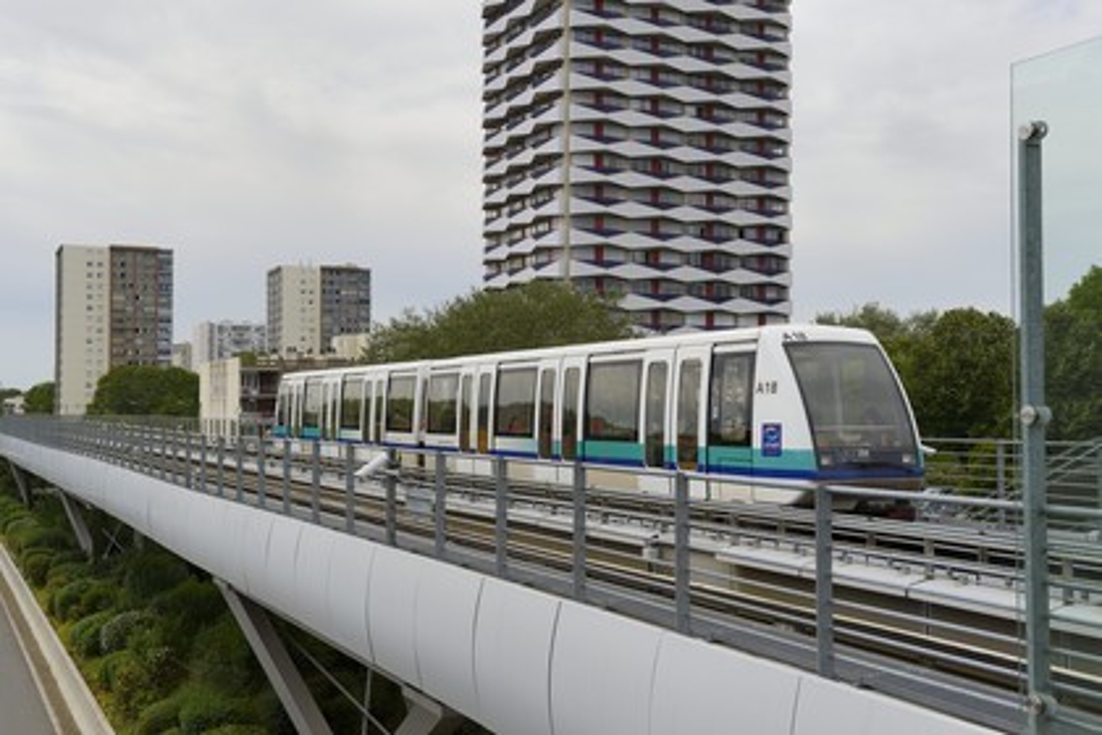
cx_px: 551
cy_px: 368
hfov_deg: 46.4
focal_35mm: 42
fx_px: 1286
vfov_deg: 31.9
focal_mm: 42
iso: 400
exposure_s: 1/3200
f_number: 5.6
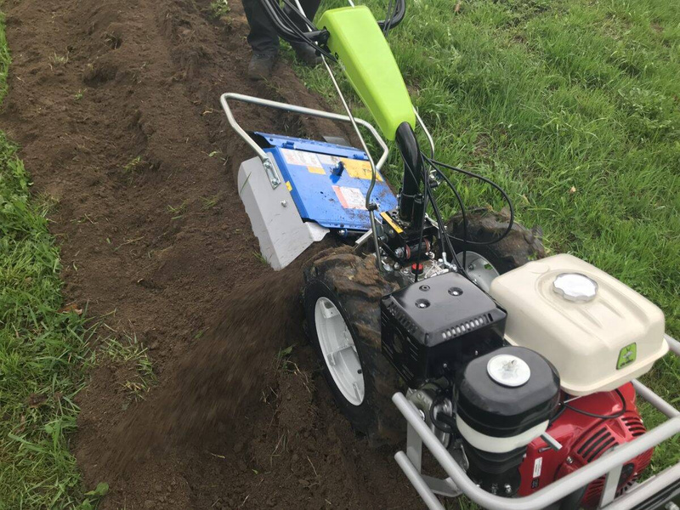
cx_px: 340
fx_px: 550
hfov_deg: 63.4
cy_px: 255
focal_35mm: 28
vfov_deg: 49.7
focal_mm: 3.99
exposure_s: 1/123
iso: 20
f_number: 1.8
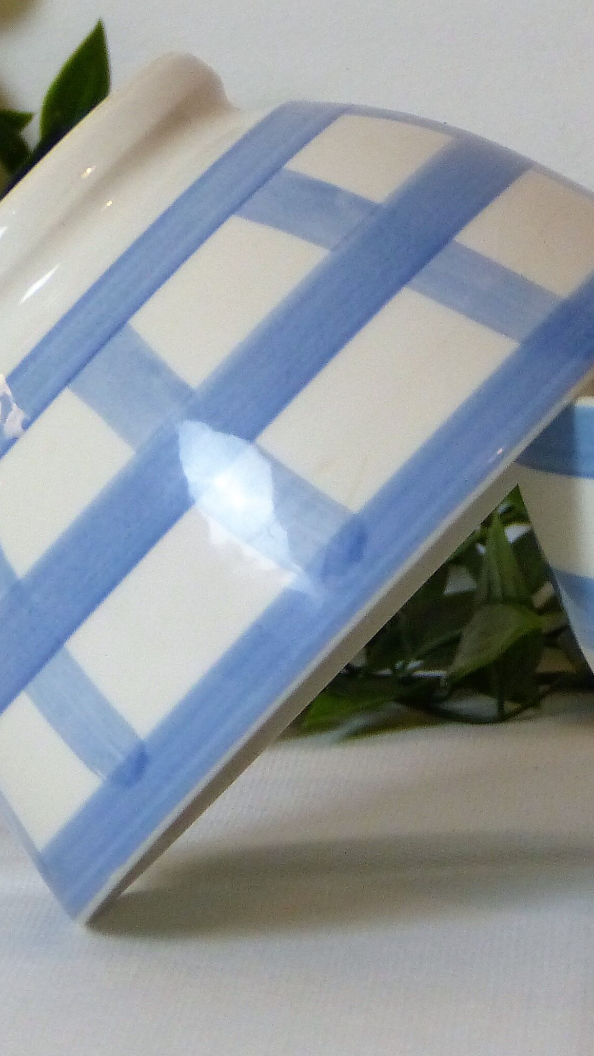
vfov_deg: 8.0
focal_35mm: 271
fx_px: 7586
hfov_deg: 4.5
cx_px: 678
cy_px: 546
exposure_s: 1/60
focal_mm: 20.9
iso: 320
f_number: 2.8
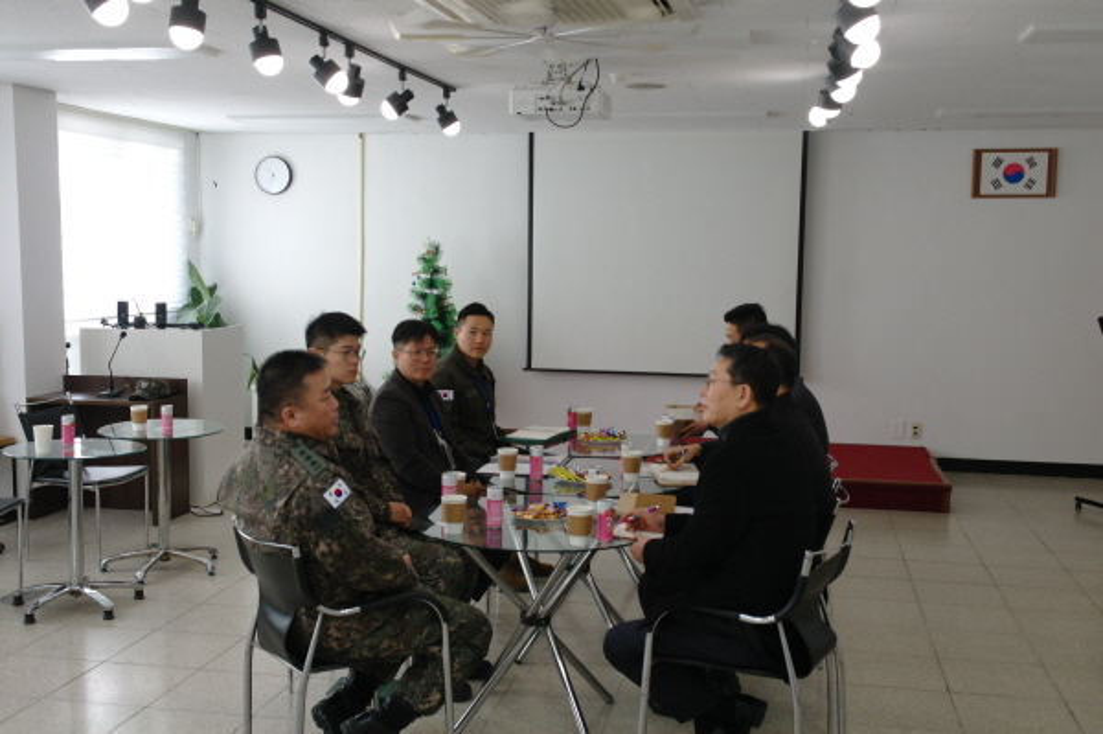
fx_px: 1102
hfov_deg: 53.2
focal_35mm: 36
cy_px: 367
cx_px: 552
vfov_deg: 36.8
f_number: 5.6
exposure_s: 1/50
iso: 400
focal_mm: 24
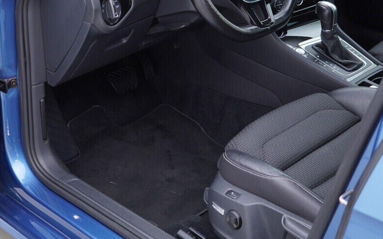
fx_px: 710
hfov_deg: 29.8
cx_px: 109
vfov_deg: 19.1
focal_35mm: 68
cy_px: 94
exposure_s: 1/40
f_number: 2.8
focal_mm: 24
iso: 125
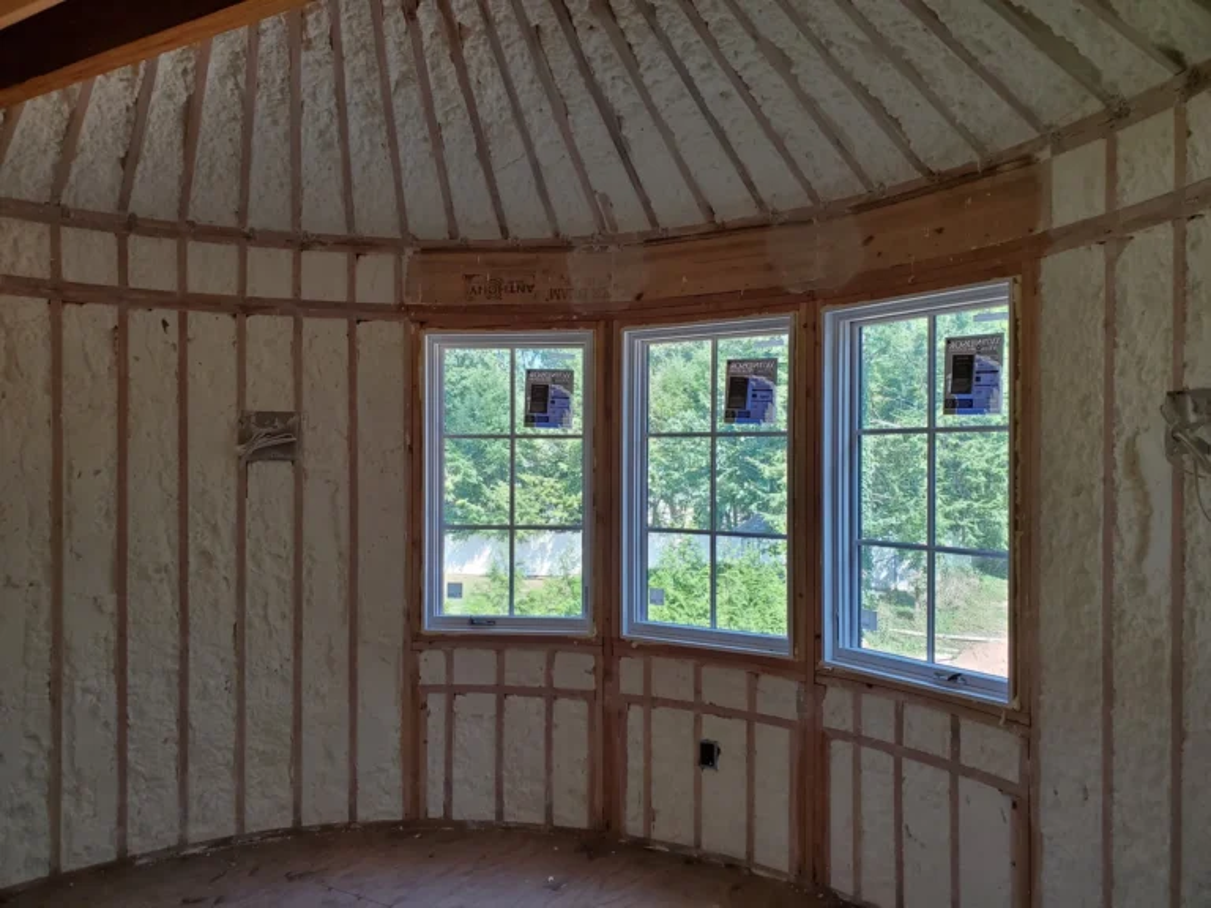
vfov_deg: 53.1
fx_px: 910
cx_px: 606
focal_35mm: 26
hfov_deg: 67.3
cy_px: 454
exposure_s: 1/99
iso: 64
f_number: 2.4
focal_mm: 4.3
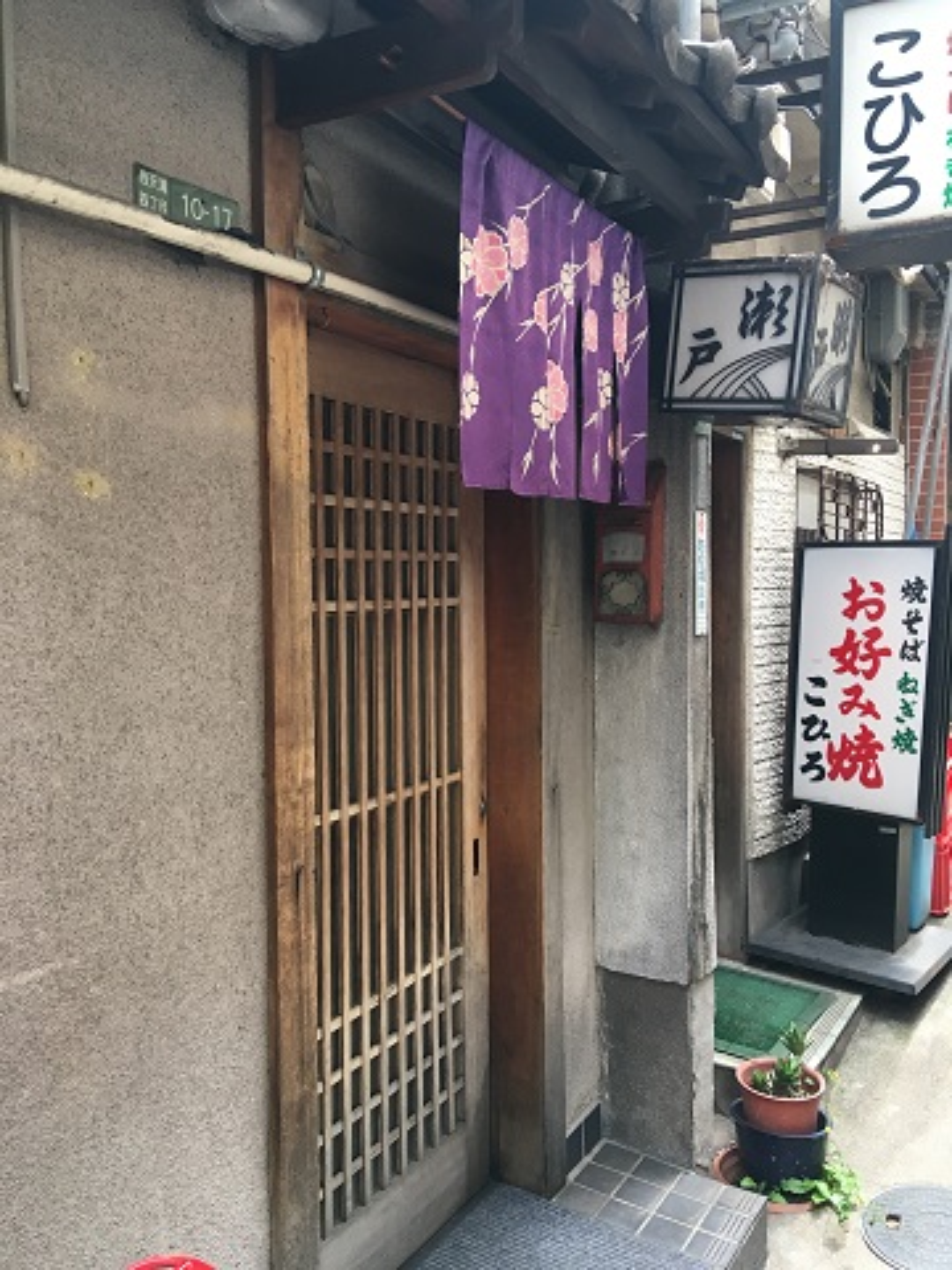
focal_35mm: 29
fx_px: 1063
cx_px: 476
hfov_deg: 48.2
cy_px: 635
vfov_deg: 61.7
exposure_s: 1/40
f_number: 2.2
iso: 25
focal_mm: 4.15
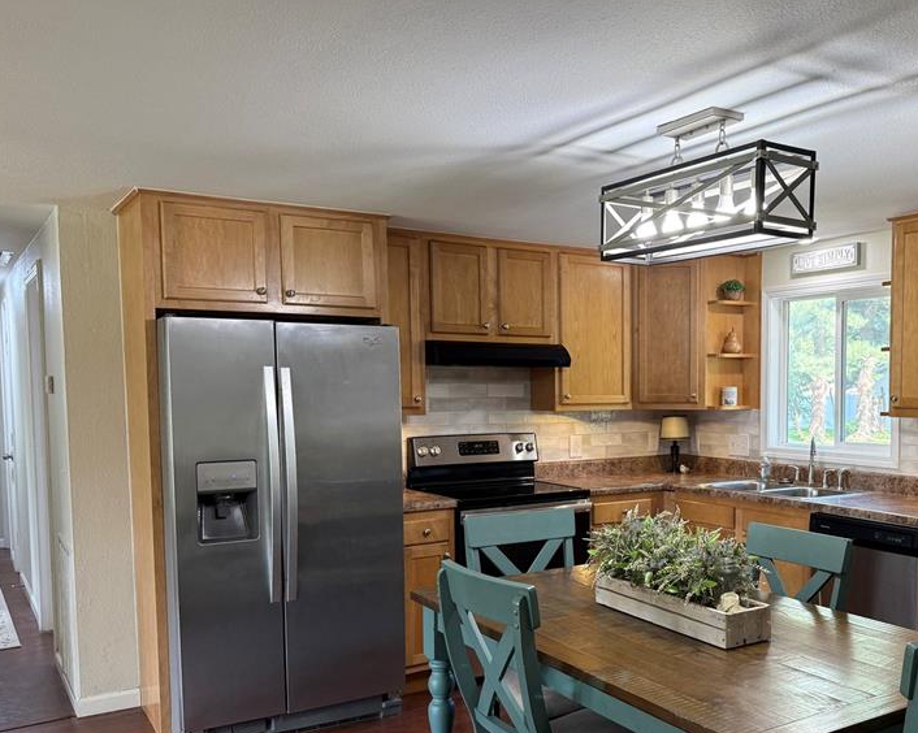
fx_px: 923
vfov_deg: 43.1
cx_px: 632
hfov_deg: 51.6
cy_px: 446
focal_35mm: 34
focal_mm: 6.76
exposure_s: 1/120
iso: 200
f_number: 1.78
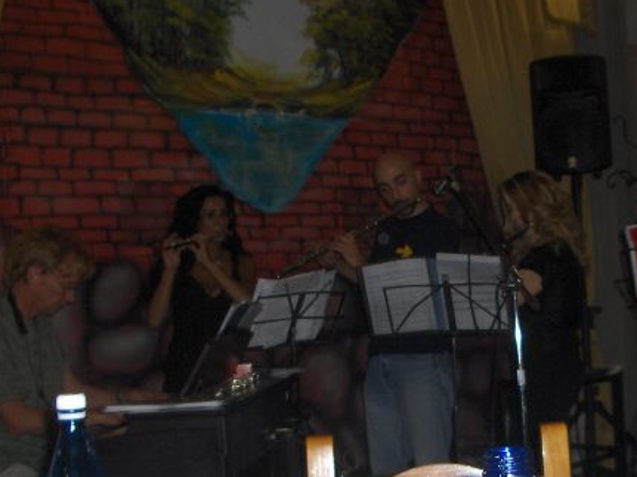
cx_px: 403
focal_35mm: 65
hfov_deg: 29.7
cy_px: 318
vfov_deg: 22.5
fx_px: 1196
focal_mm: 5.8
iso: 100
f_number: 2.6
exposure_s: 1/60
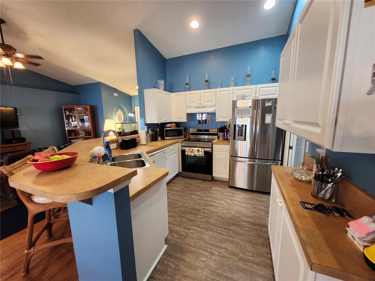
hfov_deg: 106.2
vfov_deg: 89.9
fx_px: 141
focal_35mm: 13
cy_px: 140
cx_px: 188
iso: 320
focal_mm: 1.74
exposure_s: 1/40
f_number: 2.2
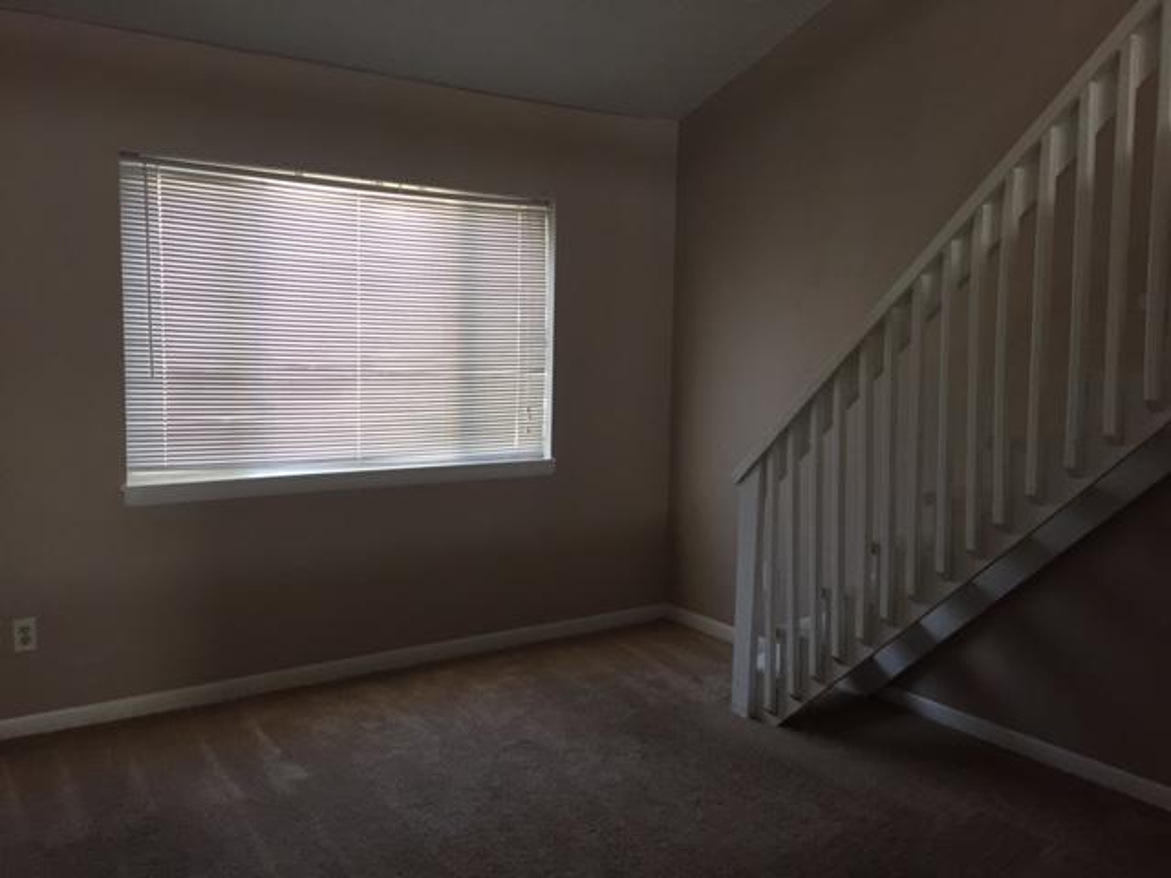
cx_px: 586
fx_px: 981
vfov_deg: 48.2
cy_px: 439
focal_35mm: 29
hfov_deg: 61.7
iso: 40
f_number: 2.2
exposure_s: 1/30
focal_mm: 4.15
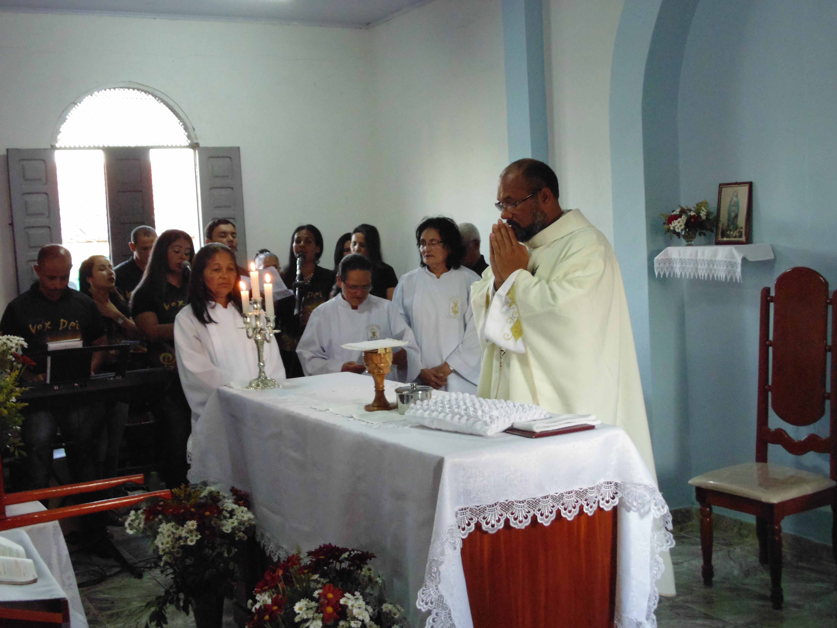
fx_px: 1040
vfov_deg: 33.6
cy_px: 314
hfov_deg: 43.9
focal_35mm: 43
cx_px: 418
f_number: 3.5
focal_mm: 7.7
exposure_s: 1/20
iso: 500
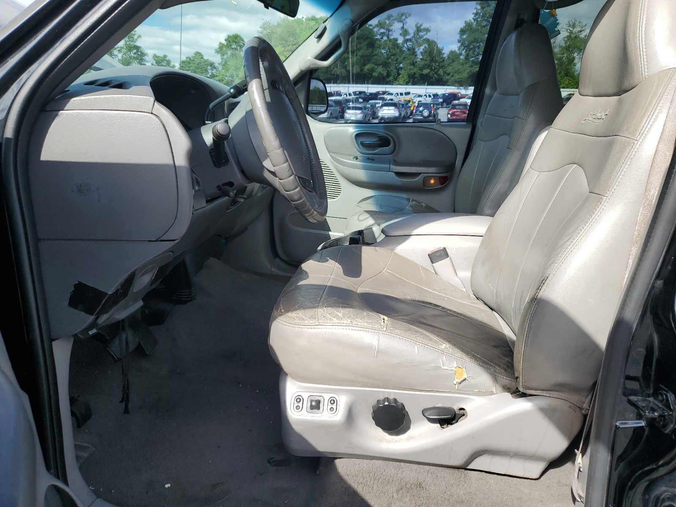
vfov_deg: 53.1
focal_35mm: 26
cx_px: 338
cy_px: 254
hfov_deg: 67.3
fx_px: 508
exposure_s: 1/1429
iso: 50
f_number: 1.5
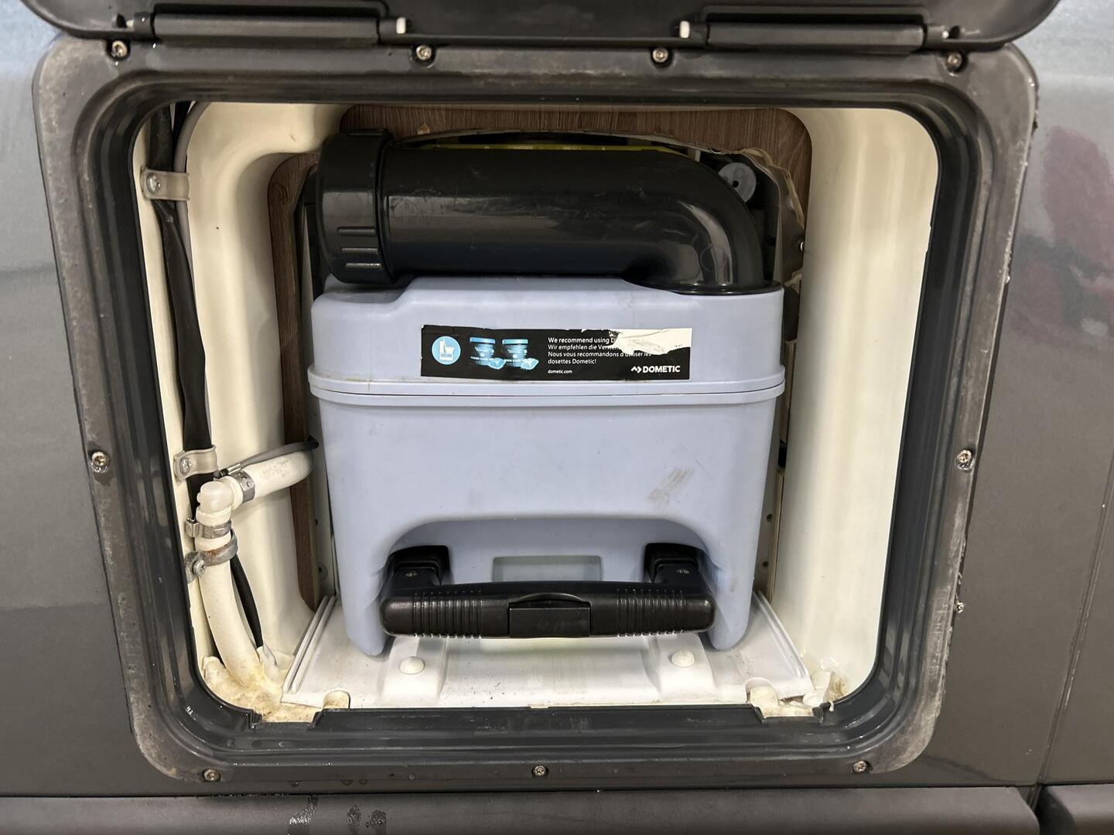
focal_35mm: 26
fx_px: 837
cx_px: 557
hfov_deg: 67.3
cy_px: 418
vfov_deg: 53.1
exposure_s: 1/50
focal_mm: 5.7
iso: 250
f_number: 1.5
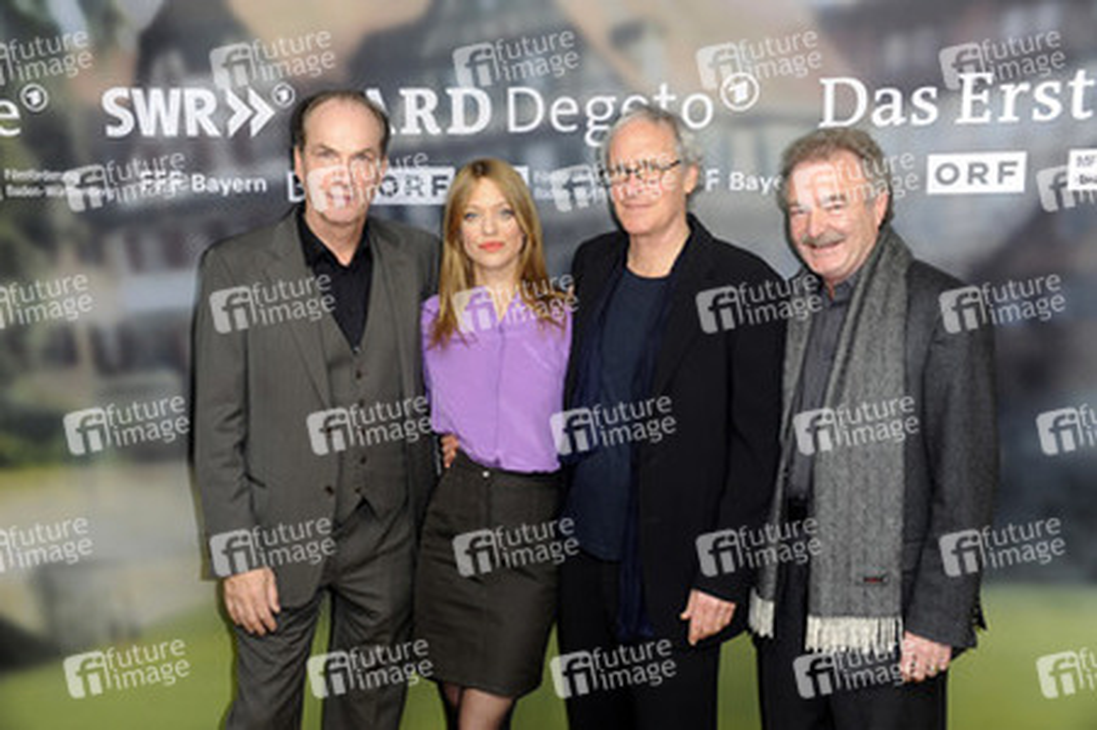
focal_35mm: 44
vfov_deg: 30.5
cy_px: 365
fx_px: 1340
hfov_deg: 44.5
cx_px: 548
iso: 640
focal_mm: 44
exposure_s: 1/200
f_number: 5.6
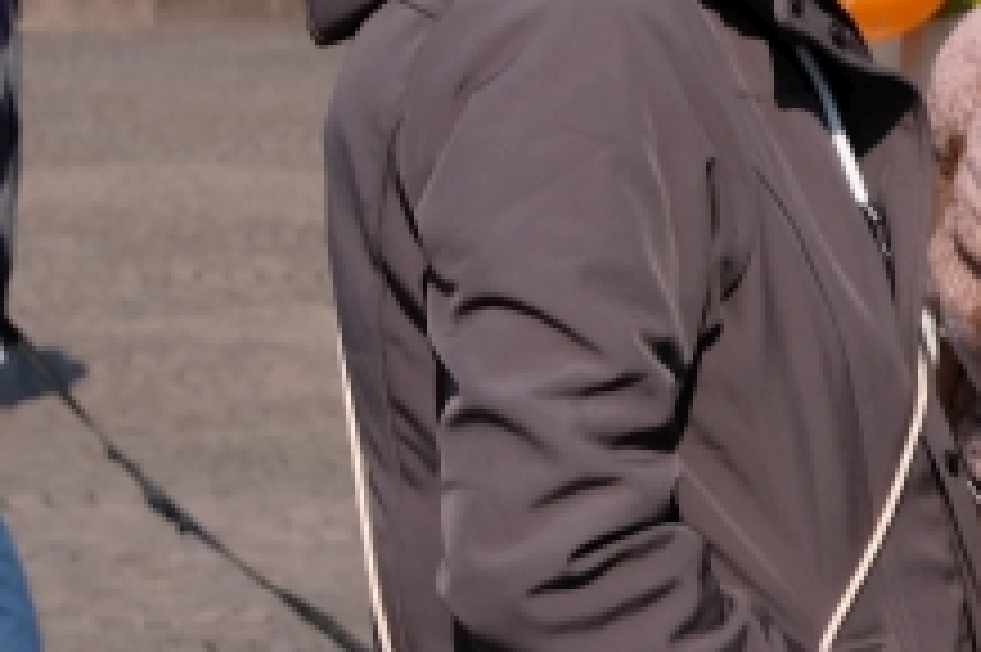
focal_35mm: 205
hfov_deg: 8.7
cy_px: -45
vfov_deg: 6.7
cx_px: 2716
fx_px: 5582
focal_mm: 23
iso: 250
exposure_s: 1/950
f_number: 5.6
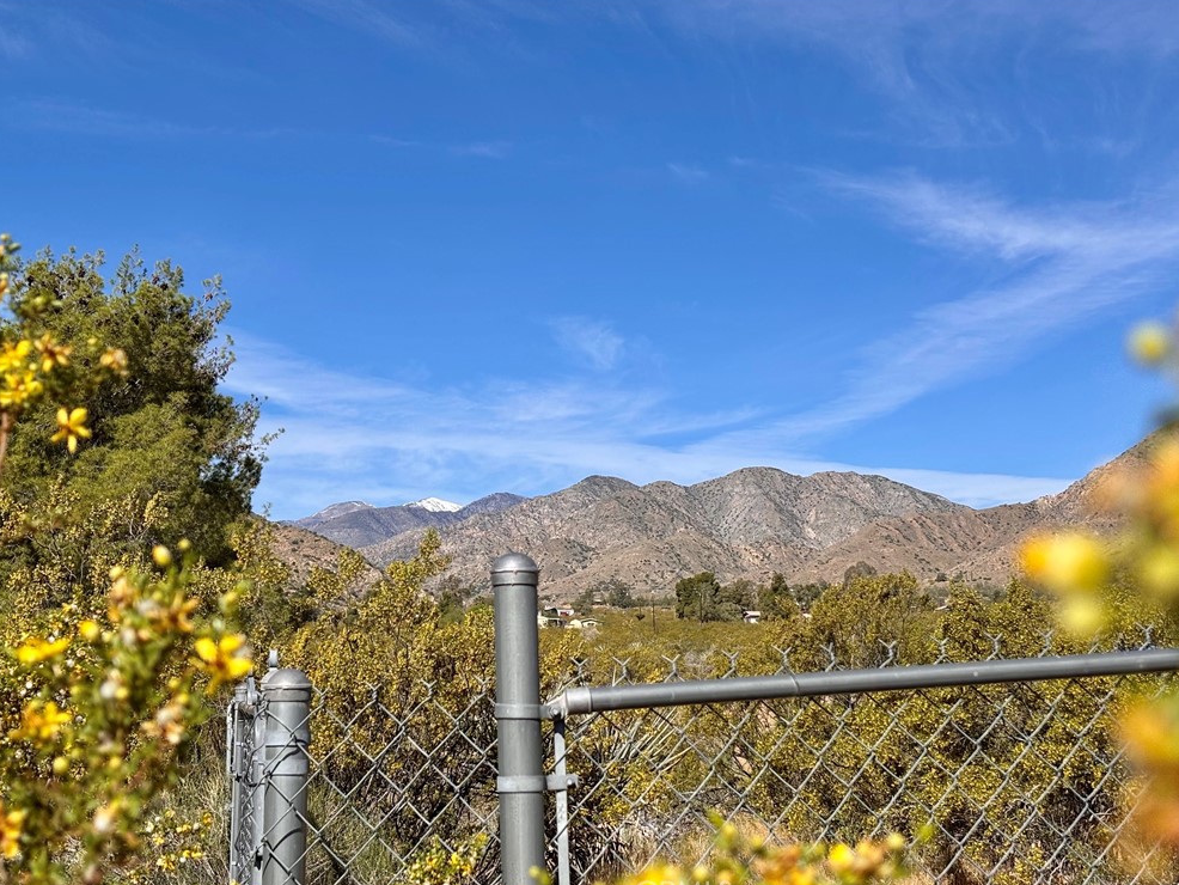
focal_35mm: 54
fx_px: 1840
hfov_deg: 35.5
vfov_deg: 27.0
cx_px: 586
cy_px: 450
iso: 32
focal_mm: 5.96
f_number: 1.6
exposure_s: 1/3788
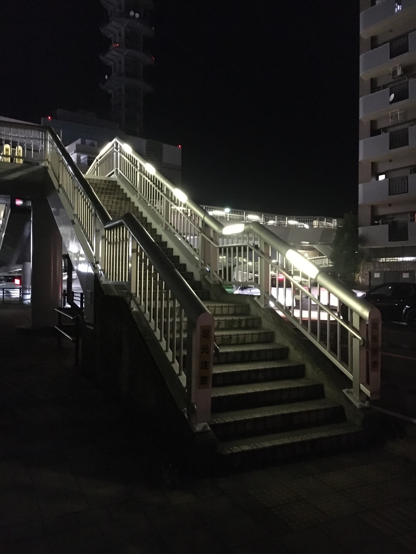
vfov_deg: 61.7
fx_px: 465
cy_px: 277
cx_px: 208
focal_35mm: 29
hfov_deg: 48.2
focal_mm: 4.15
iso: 1000
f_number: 2.2
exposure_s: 1/15
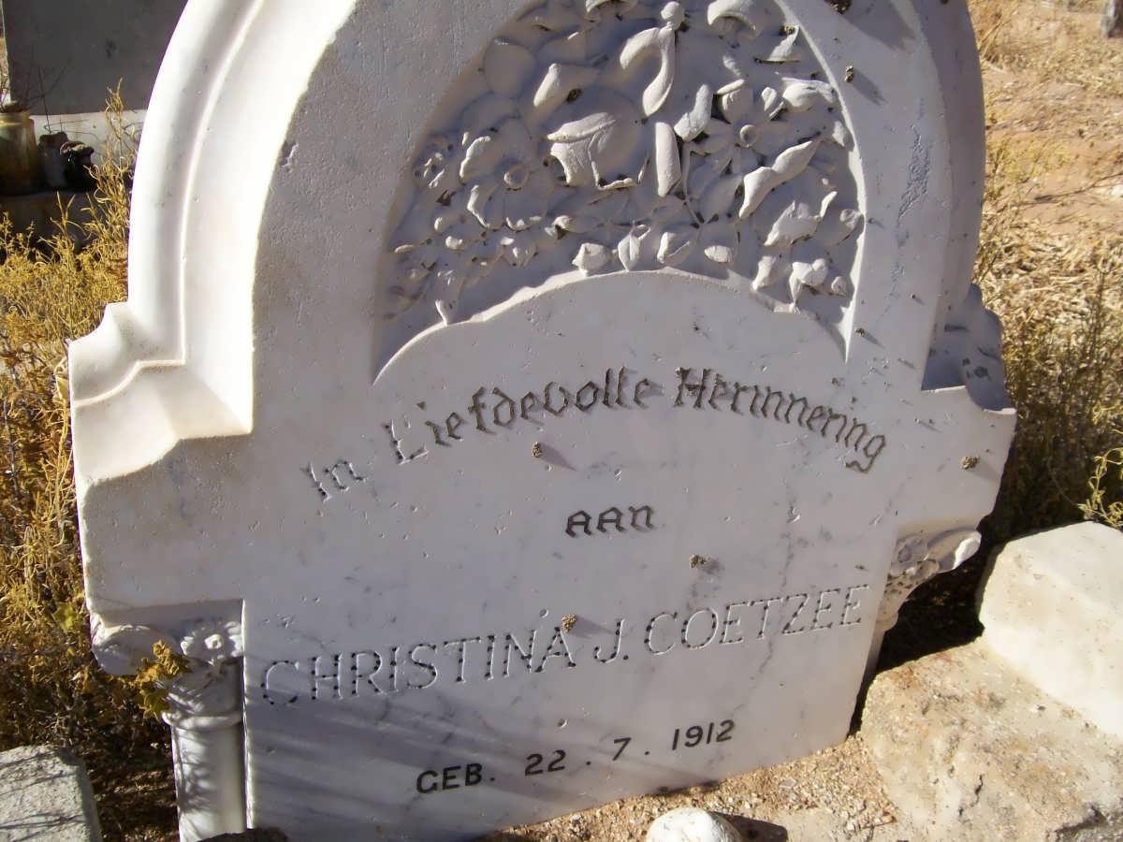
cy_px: 421
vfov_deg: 39.7
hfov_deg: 51.4
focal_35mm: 36
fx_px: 1168
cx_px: 562
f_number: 4.8
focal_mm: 6
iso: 80
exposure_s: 1/737
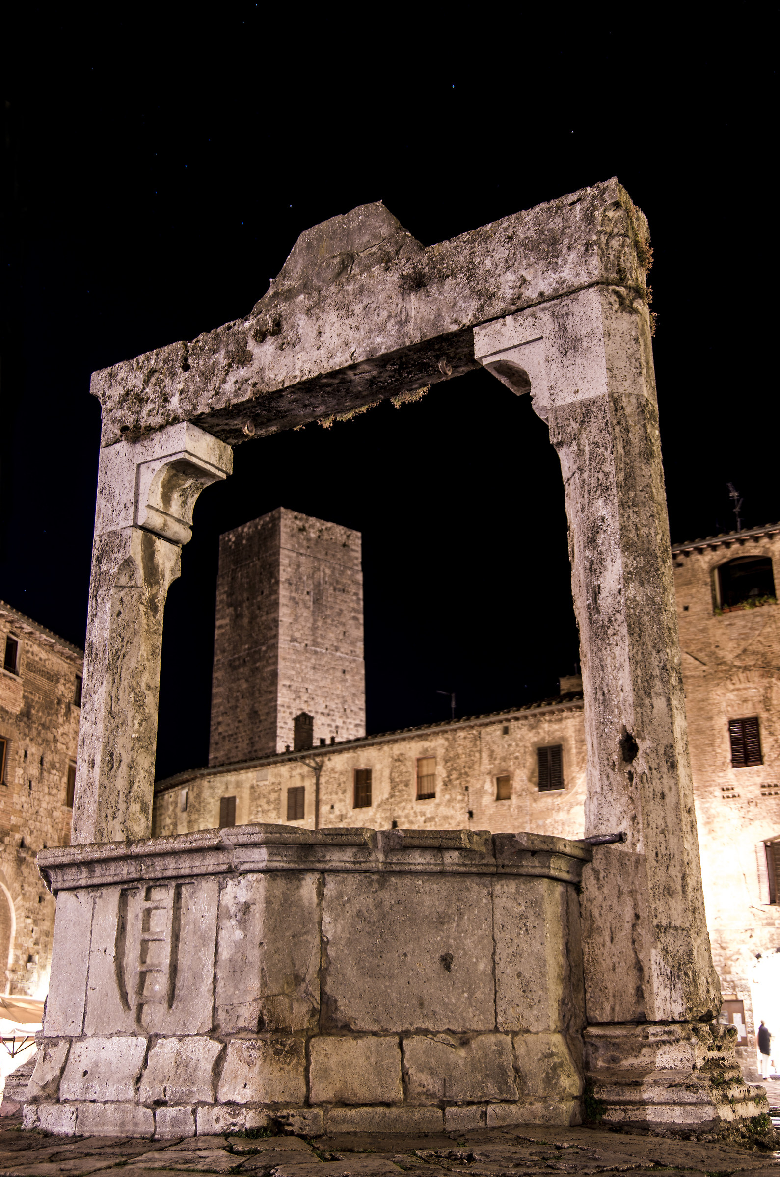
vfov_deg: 53.2
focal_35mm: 36
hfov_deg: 36.7
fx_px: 1176
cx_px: 390
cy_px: 588
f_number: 5
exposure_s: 13
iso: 160
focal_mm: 24
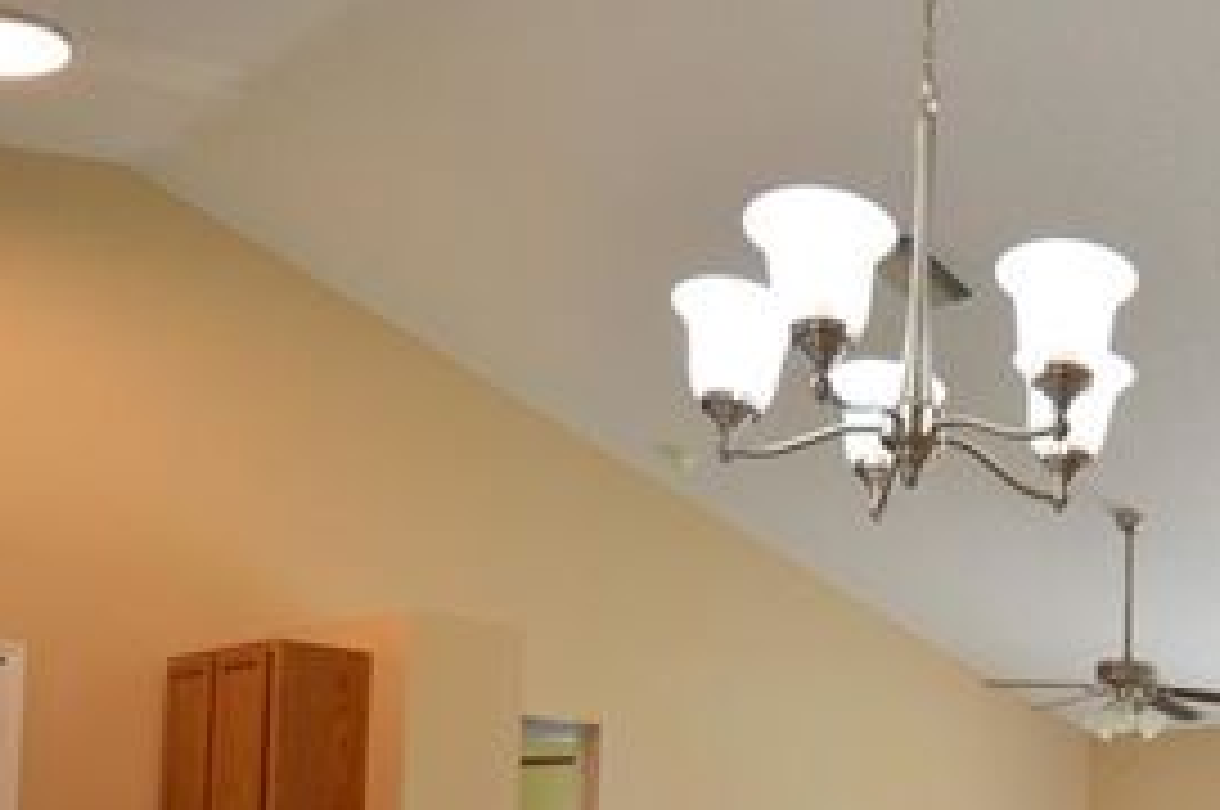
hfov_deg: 44.9
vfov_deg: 31.3
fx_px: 1320
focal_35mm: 39
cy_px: 828
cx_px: 1105
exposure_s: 1/60
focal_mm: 10
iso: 400
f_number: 4
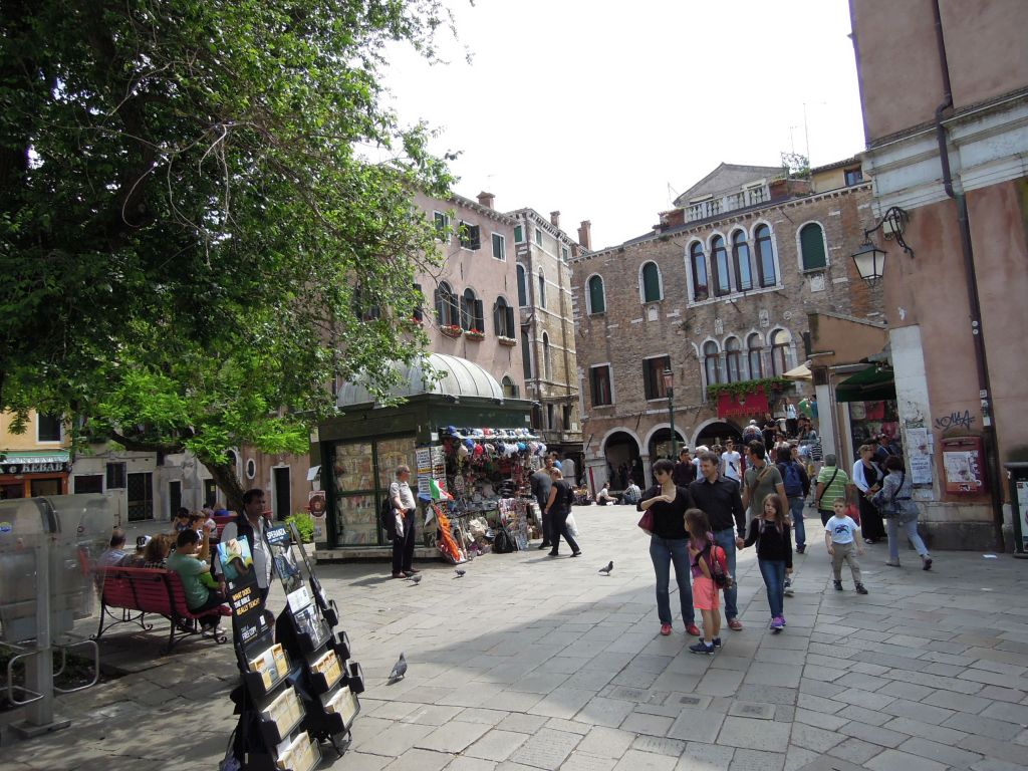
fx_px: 713
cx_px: 514
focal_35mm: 24
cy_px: 386
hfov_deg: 71.6
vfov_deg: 56.8
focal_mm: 4.3
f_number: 2.8
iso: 160
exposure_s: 1/1000
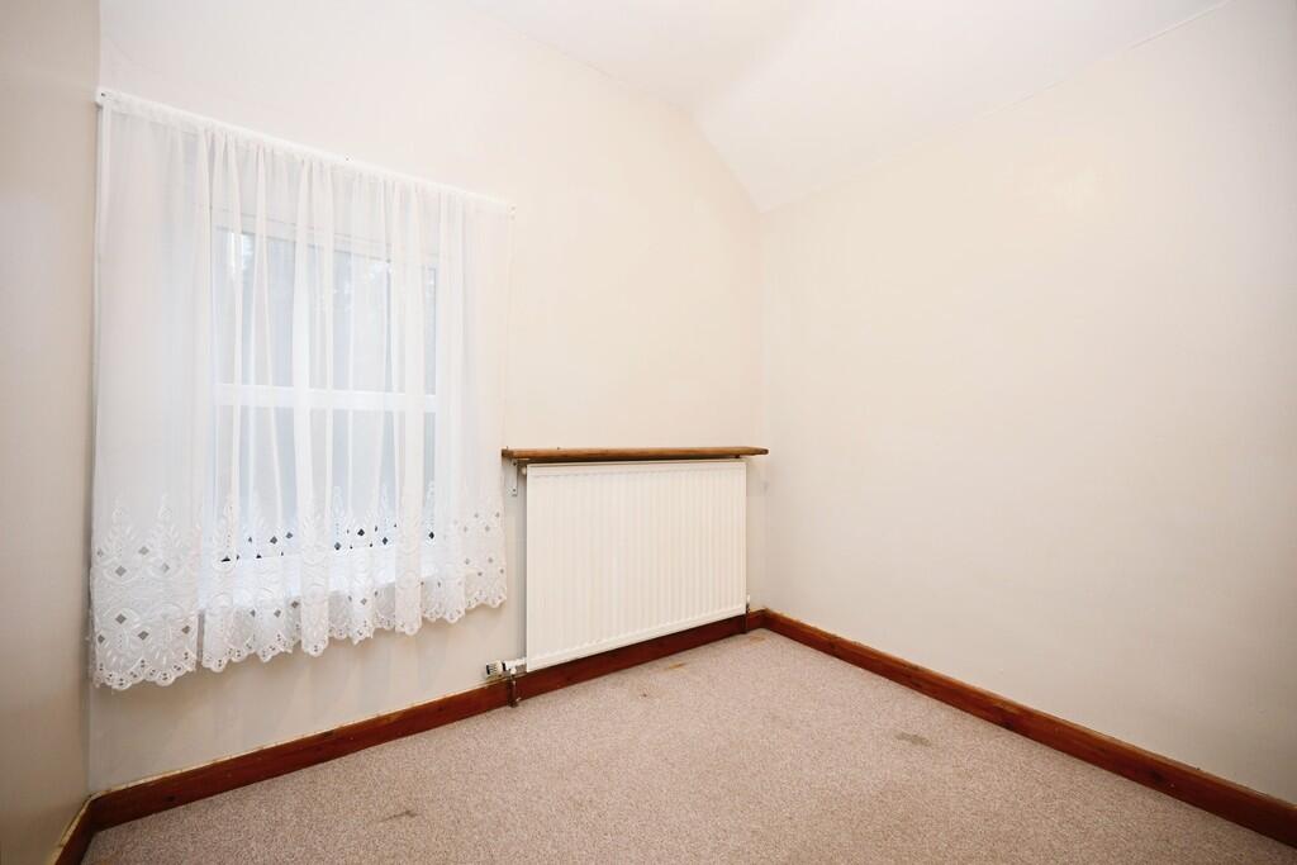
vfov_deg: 81.2
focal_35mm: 14
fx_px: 504
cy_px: 432
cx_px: 648
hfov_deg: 104.2
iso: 450
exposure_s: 1/60
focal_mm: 14
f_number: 4
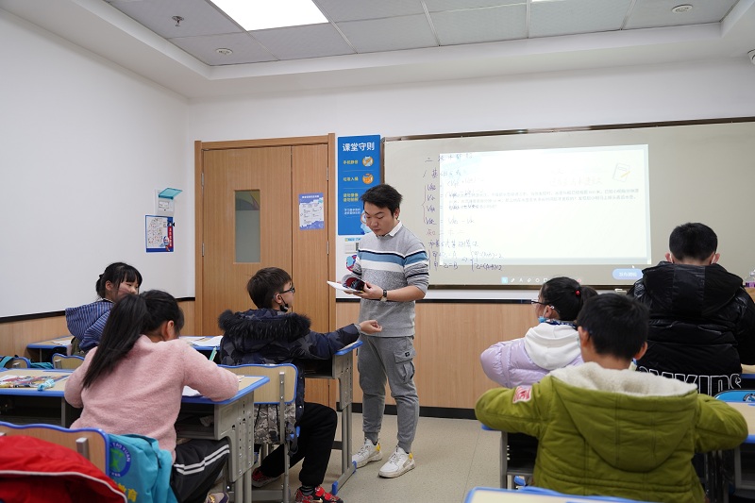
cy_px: 252
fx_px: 612
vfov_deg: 44.7
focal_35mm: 29
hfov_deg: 63.3
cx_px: 378
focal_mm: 29.2
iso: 400
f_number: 2.8
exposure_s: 1/100
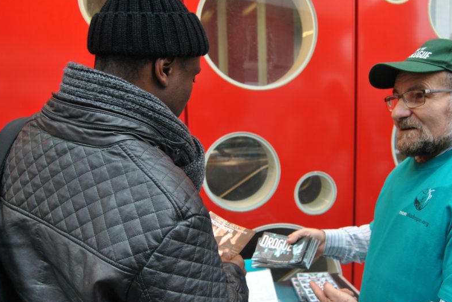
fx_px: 440
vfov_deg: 37.7
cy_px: 184
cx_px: 248
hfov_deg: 54.3
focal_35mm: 35
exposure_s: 1/80
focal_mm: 18
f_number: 4.5
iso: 200
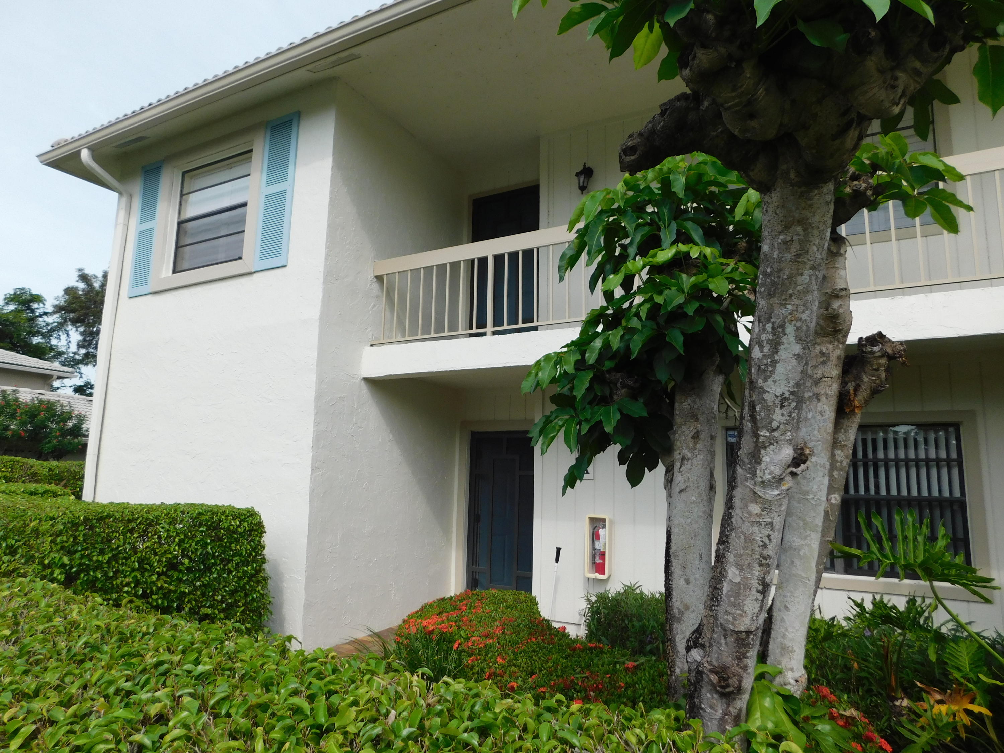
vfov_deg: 58.9
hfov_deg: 73.9
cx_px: 502
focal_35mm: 23
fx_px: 667
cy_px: 376
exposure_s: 1/400
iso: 125
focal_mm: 4
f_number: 6
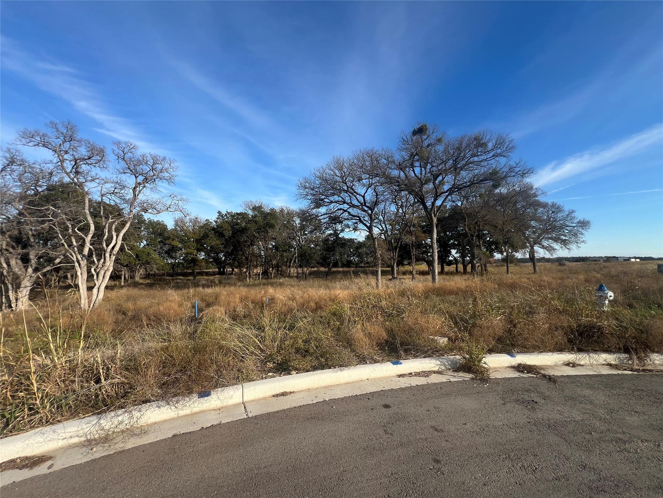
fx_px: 249
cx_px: 332
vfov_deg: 89.9
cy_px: 249
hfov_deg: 106.2
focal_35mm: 13
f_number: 1.8
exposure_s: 1/889
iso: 32
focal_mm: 1.57
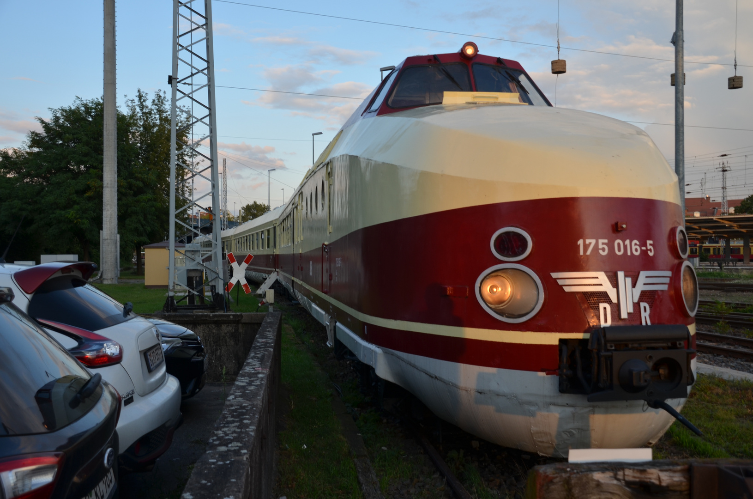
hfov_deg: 51.4
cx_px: 376
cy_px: 250
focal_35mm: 38
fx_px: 783
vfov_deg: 35.3
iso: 100
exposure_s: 1/125
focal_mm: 25
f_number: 6.7
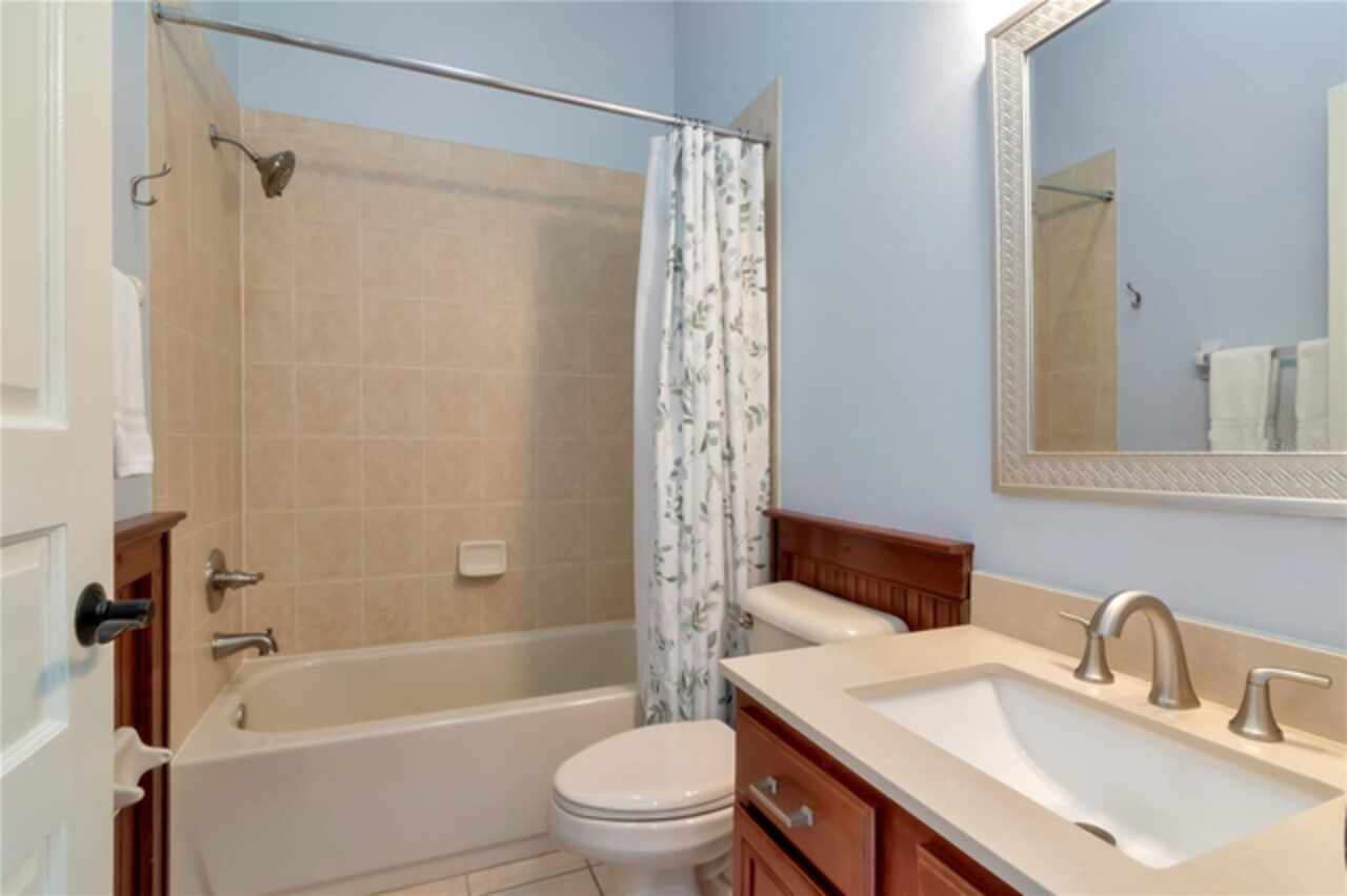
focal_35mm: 16
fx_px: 617
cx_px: 674
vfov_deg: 72.0
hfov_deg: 95.0
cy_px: 448
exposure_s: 1/5
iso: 1000
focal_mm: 11
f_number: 18
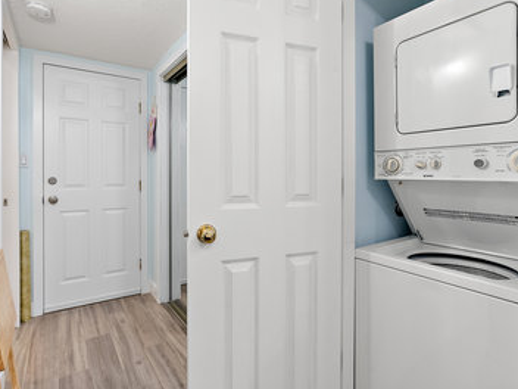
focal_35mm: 19
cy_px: 180
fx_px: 284
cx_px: 241
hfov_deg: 84.5
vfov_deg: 68.6
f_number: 7.1
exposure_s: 1/4
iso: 400
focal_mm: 16
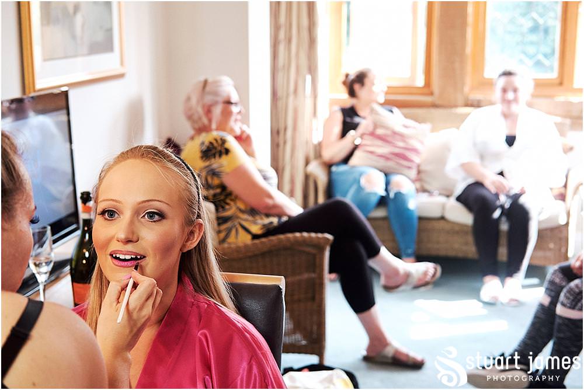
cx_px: 292
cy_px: 195
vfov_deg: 25.6
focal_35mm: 53
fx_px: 860
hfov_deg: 37.5
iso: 2500
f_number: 3.6
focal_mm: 35
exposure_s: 1/250
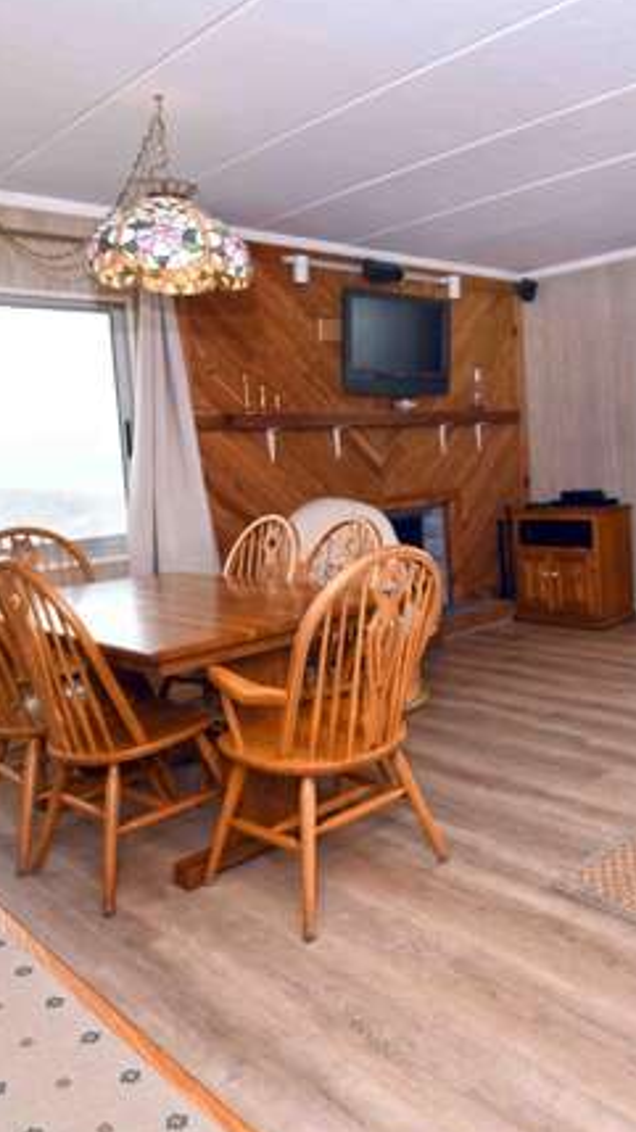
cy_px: 530
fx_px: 900
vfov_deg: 64.3
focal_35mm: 30
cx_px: 538
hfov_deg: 37.1
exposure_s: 1/100
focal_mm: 16
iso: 320
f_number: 7.1
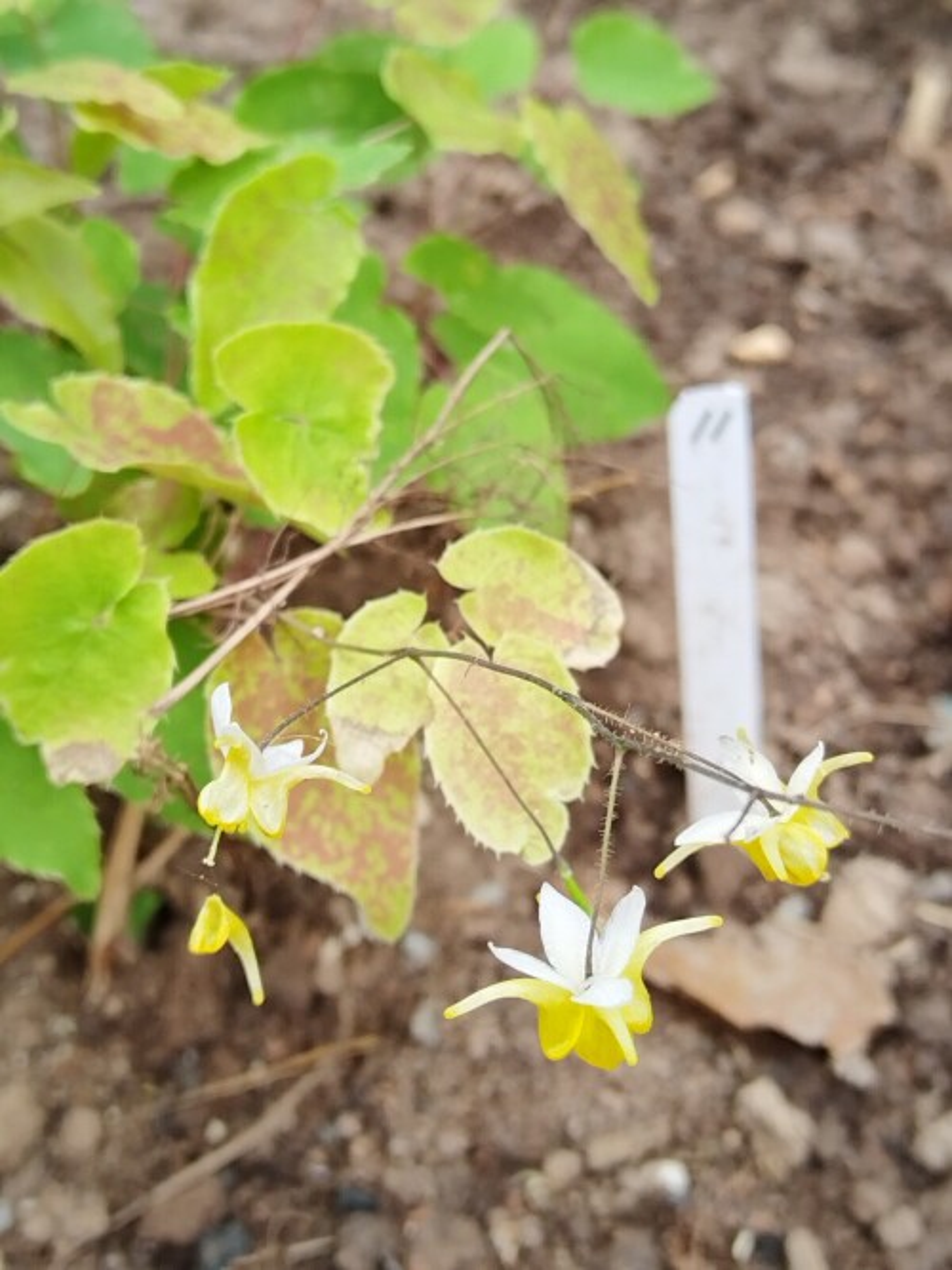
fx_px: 1944
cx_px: 476
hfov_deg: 27.5
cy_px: 635
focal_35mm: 53
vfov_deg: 36.2
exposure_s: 1/100
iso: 233
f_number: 1.9
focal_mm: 4.95
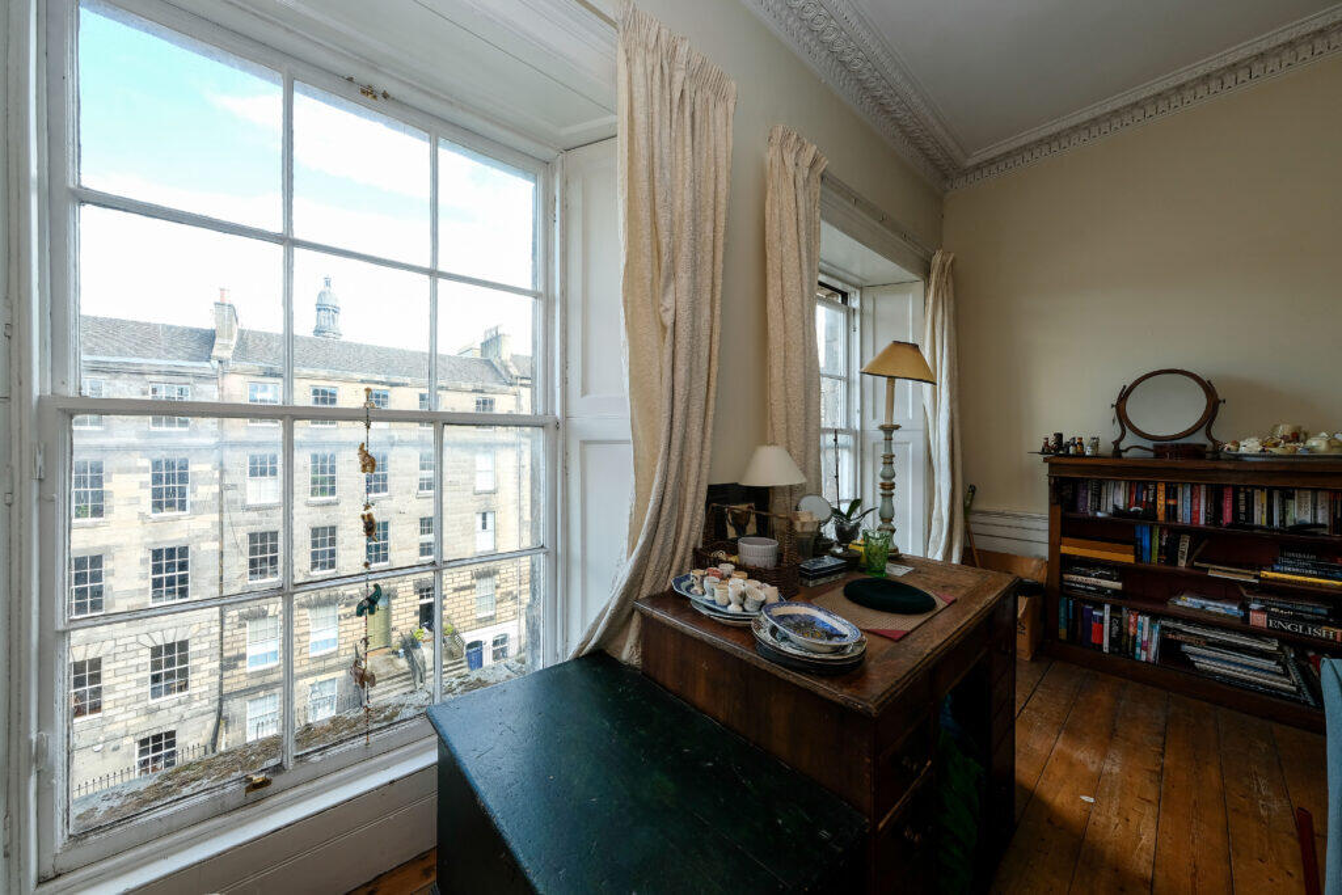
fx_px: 447
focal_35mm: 12
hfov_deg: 112.6
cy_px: 448
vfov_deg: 90.0
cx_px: 671
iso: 200
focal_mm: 8
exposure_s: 1/30
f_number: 8
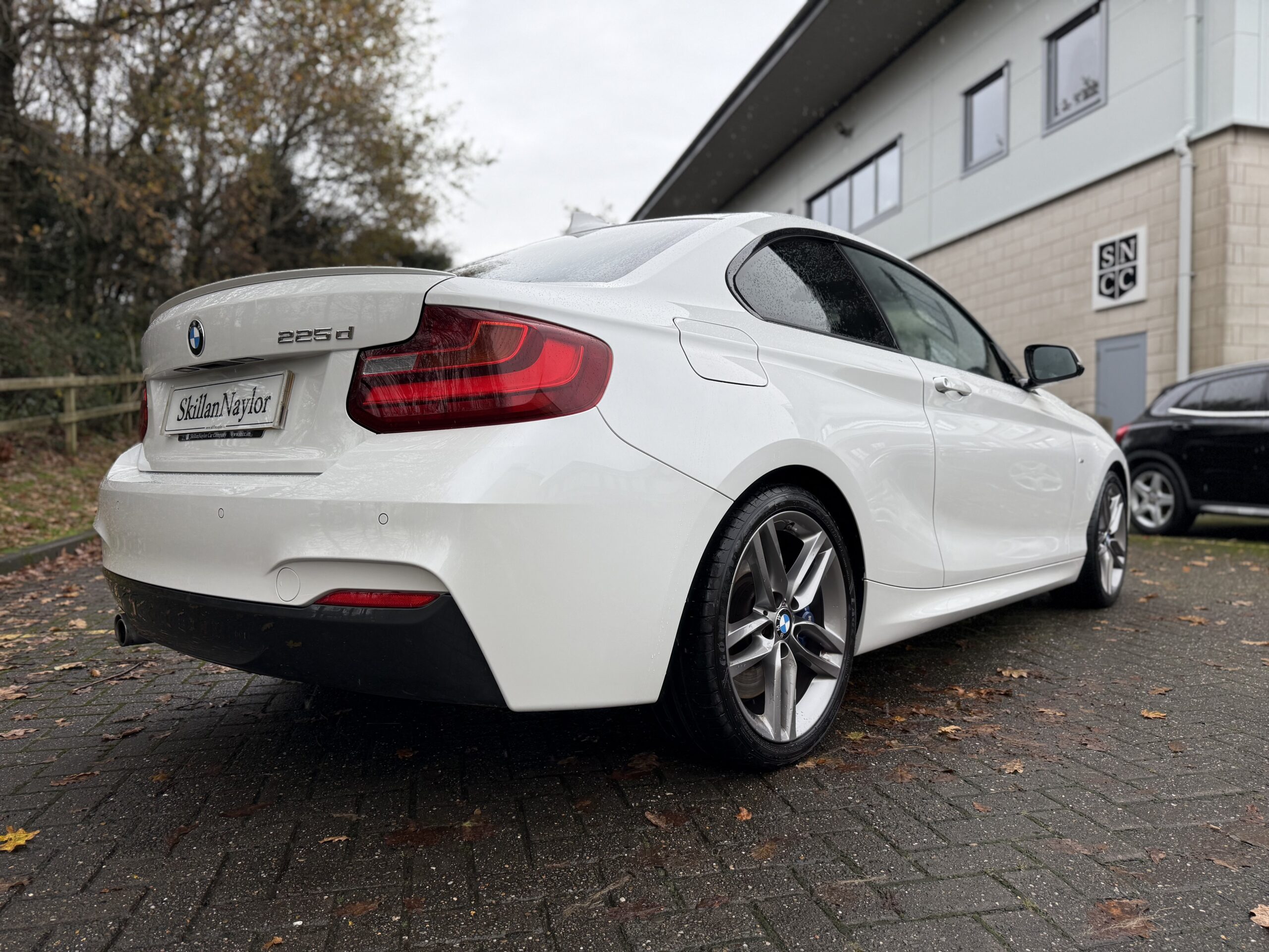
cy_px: 476
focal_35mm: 24
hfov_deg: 71.6
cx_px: 634
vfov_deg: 56.8
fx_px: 880
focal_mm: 6.76
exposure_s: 1/660
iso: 100
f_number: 1.78
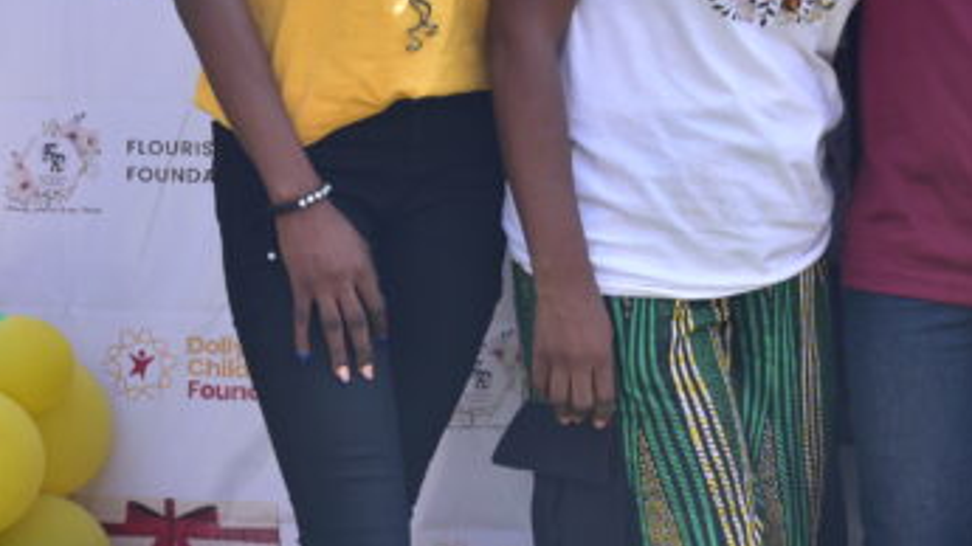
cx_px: 828
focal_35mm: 141
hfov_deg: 15.1
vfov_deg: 8.6
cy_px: 11
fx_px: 3634
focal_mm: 62
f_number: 6.3
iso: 125
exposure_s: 1/160
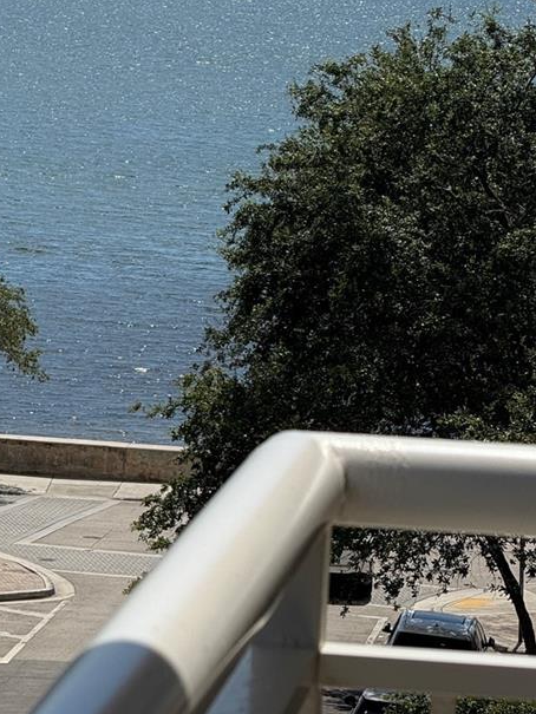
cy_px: 81
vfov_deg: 8.3
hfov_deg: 6.2
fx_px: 4912
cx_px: 181
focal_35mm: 238
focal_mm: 15.66
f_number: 2.8
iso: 50
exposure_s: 1/2525
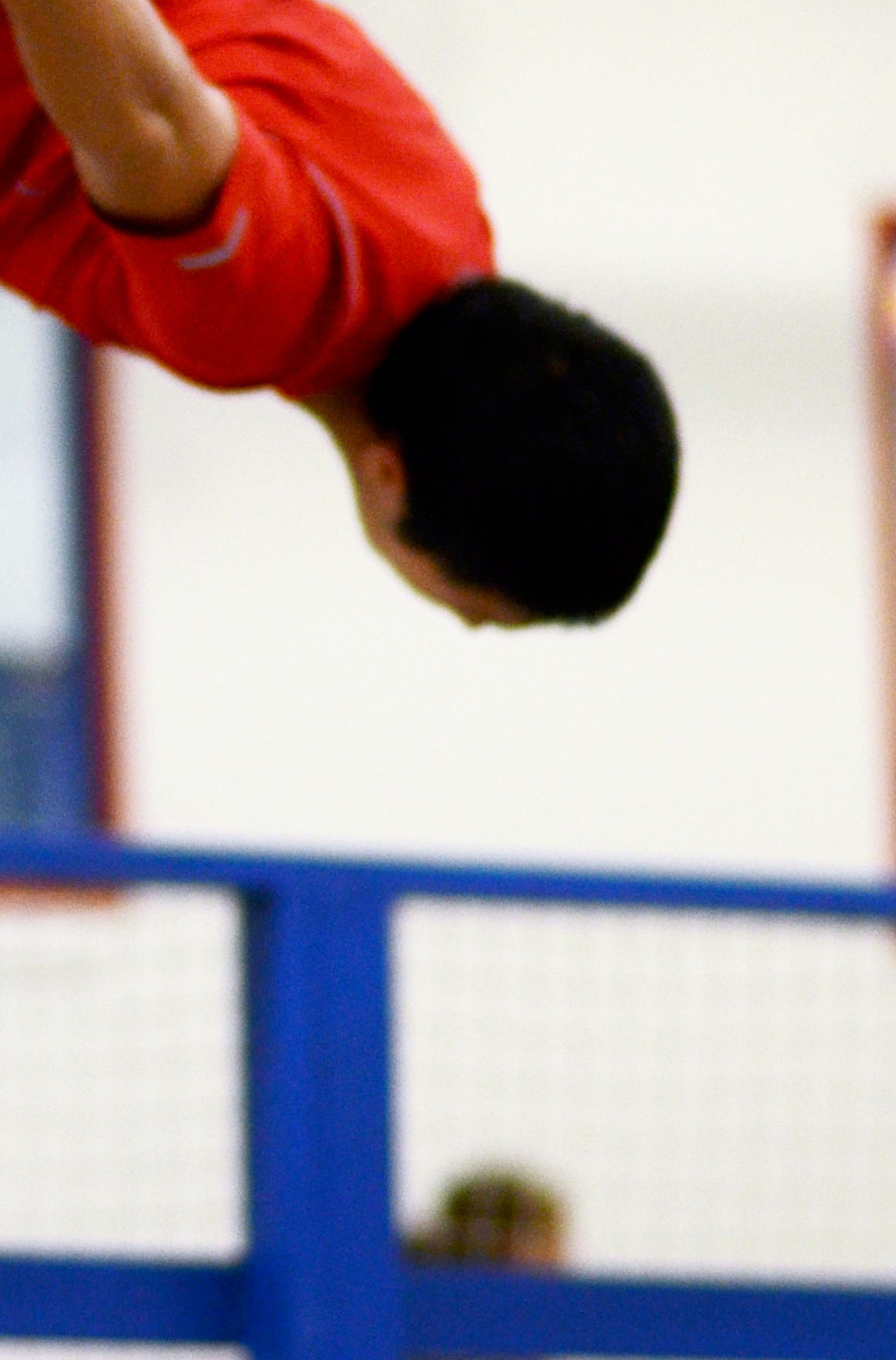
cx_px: -300
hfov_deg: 3.8
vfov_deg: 5.8
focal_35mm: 354
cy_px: 440
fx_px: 13335
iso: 1000
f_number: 1.8
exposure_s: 1/800
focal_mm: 85
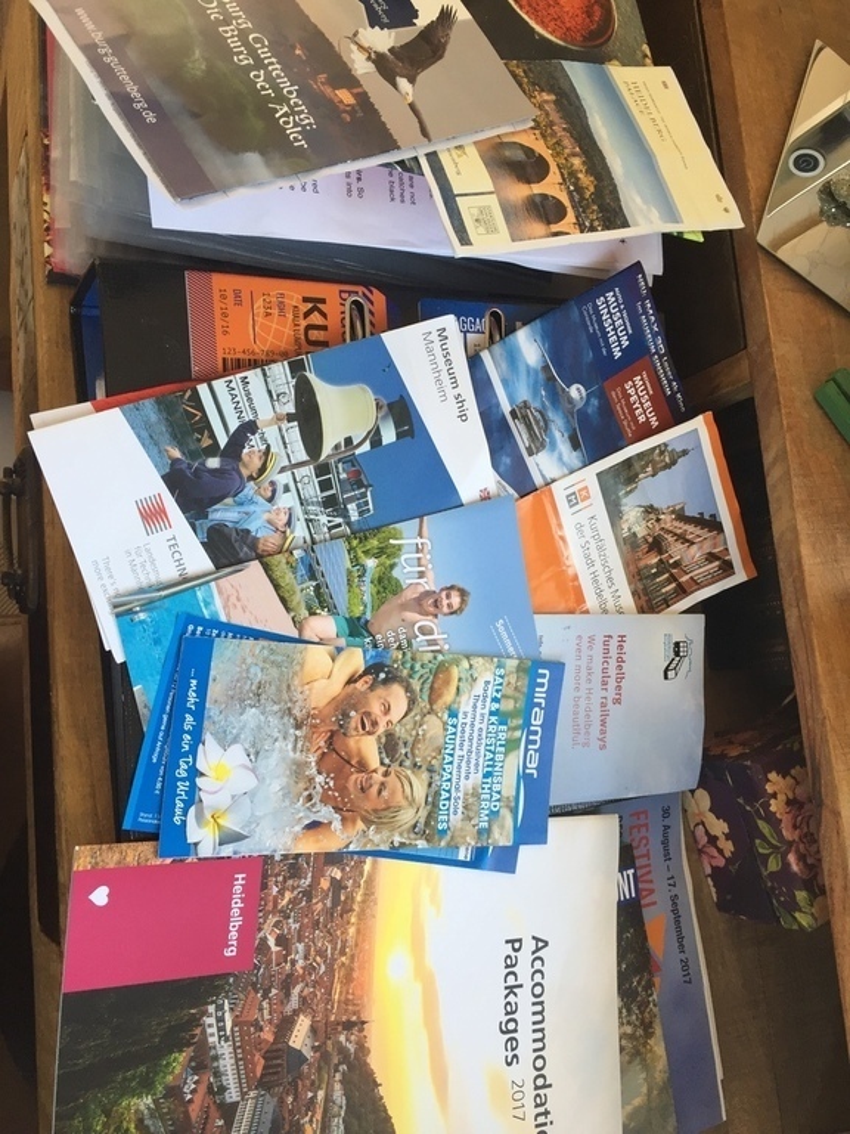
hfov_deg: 48.2
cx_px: 425
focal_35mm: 29
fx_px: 949
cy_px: 567
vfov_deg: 61.7
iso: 32
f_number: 2.2
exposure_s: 1/33
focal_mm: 4.15
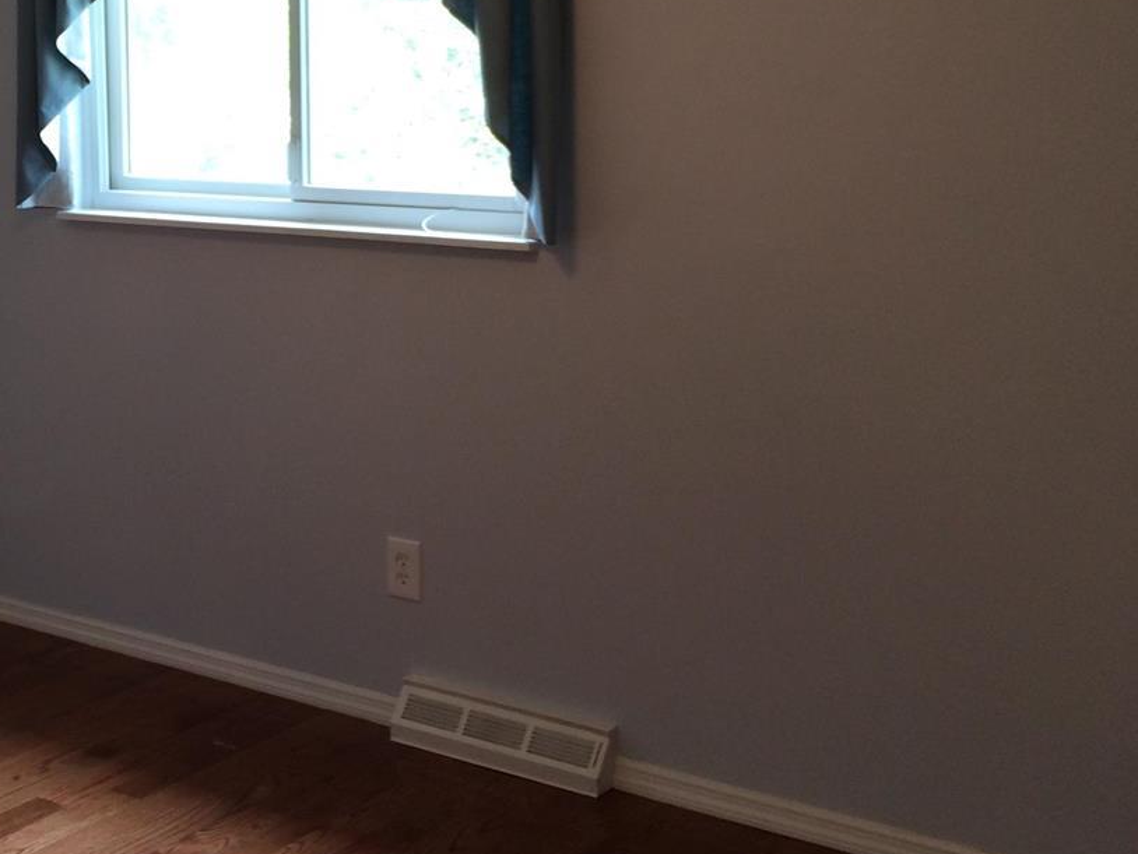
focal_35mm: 57
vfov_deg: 25.4
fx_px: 1874
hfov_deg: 31.8
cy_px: 215
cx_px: 67
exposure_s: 1/40
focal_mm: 4.15
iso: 40
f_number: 2.2
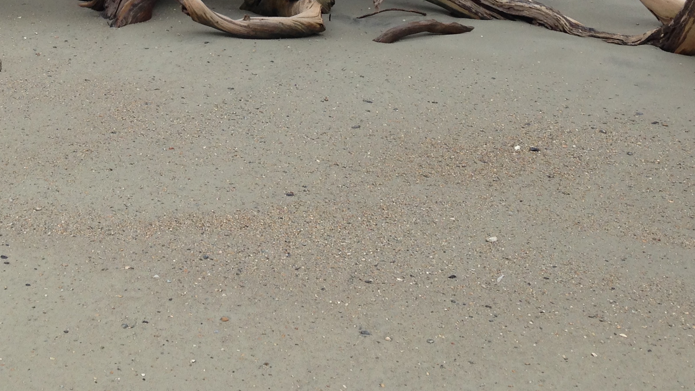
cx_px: 184
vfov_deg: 15.7
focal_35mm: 73
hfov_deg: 28.6
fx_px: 1345
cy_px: -111
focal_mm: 4.12
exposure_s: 1/985
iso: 50
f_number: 2.4
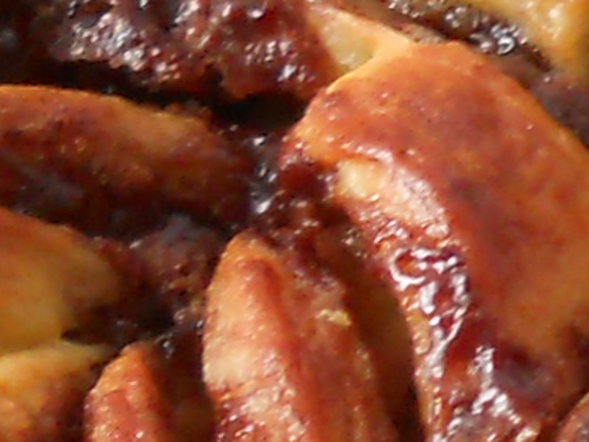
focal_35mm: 309
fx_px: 5259
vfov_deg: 4.8
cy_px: 128
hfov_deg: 6.3
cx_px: 1007
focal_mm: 6.72
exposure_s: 1/30
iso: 250
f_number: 3.1
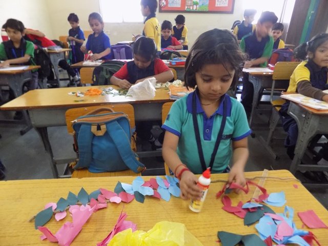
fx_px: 218
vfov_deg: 58.9
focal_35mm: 23
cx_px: 164
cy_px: 123
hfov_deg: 73.9
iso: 400
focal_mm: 4
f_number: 3.1
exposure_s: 1/20
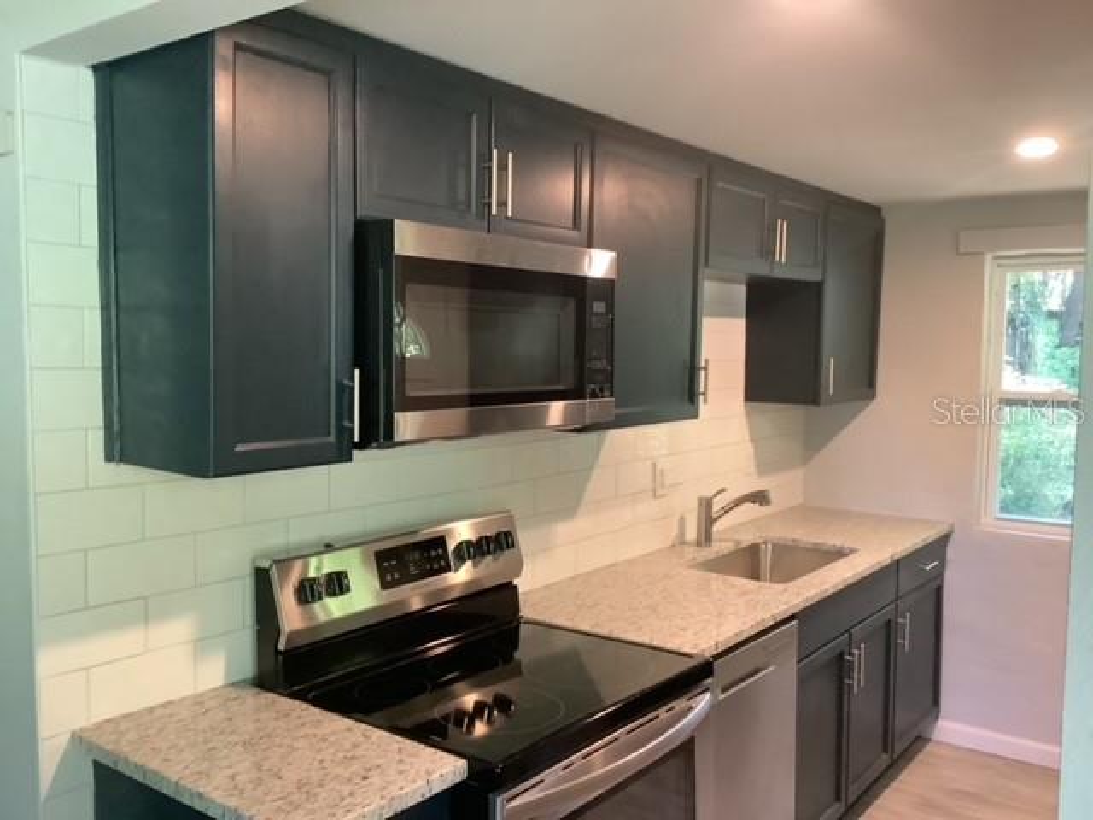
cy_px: 410
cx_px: 546
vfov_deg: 45.4
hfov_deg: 58.4
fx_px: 979
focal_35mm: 31
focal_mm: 3.3
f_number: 2.4
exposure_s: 1/40
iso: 400
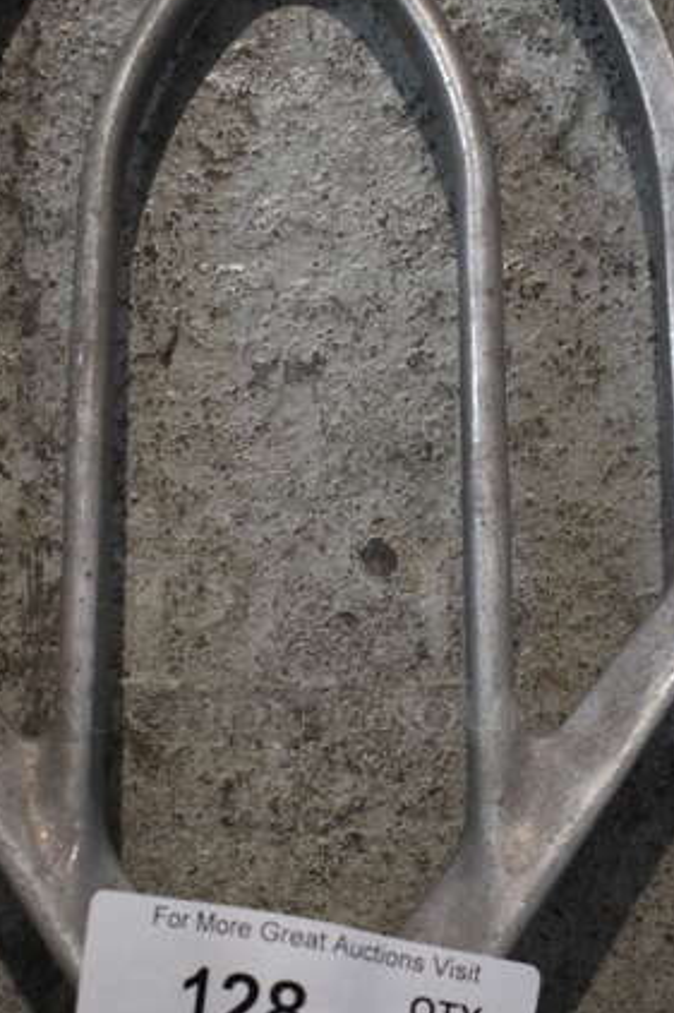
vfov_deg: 30.9
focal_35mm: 65
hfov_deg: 20.9
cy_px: 616
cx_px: 293
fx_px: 1827
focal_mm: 20
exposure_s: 1/125
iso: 1250
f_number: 3.5
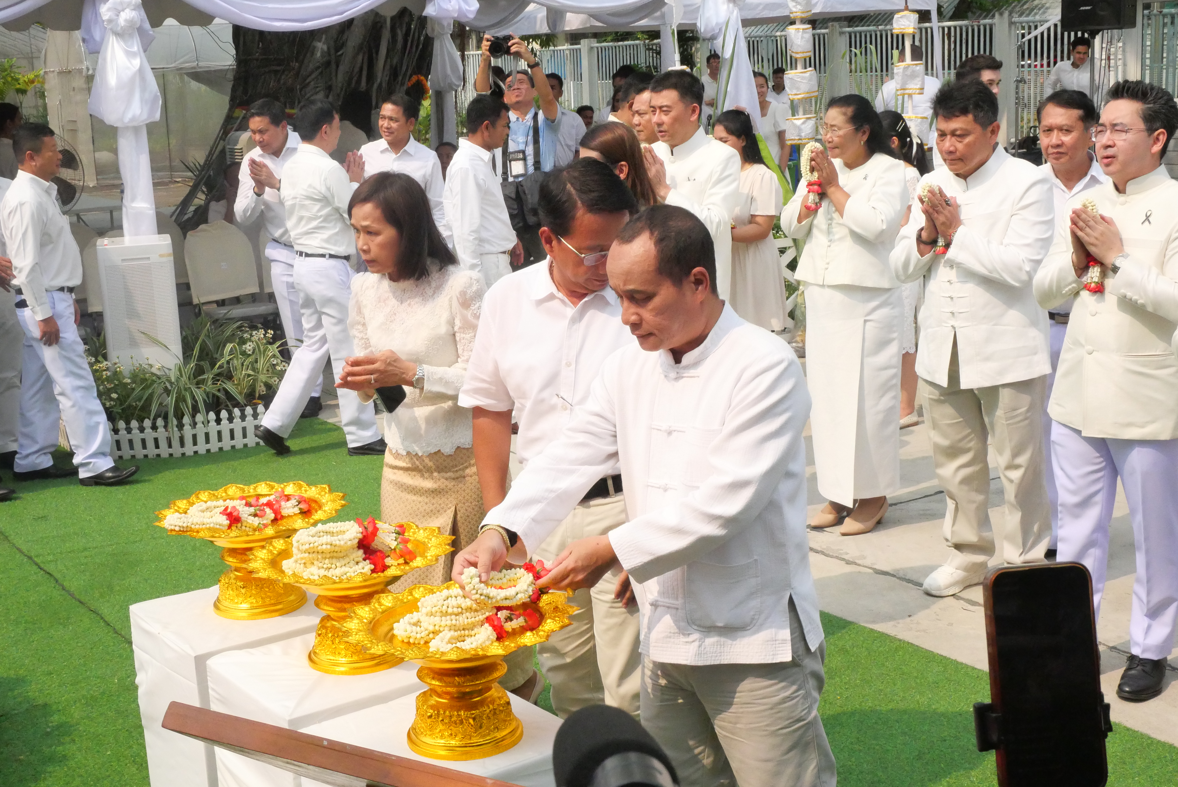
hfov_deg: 41.9
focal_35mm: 47
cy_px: 394
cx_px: 589
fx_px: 1539
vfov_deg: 28.7
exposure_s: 1/3200
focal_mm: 23
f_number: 13
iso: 4000
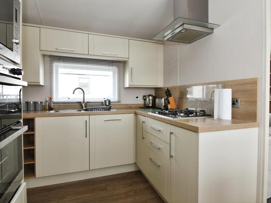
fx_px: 164
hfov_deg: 78.8
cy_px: 100
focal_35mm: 21
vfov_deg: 63.4
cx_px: 148
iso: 200
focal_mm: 13
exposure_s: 1/30
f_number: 8
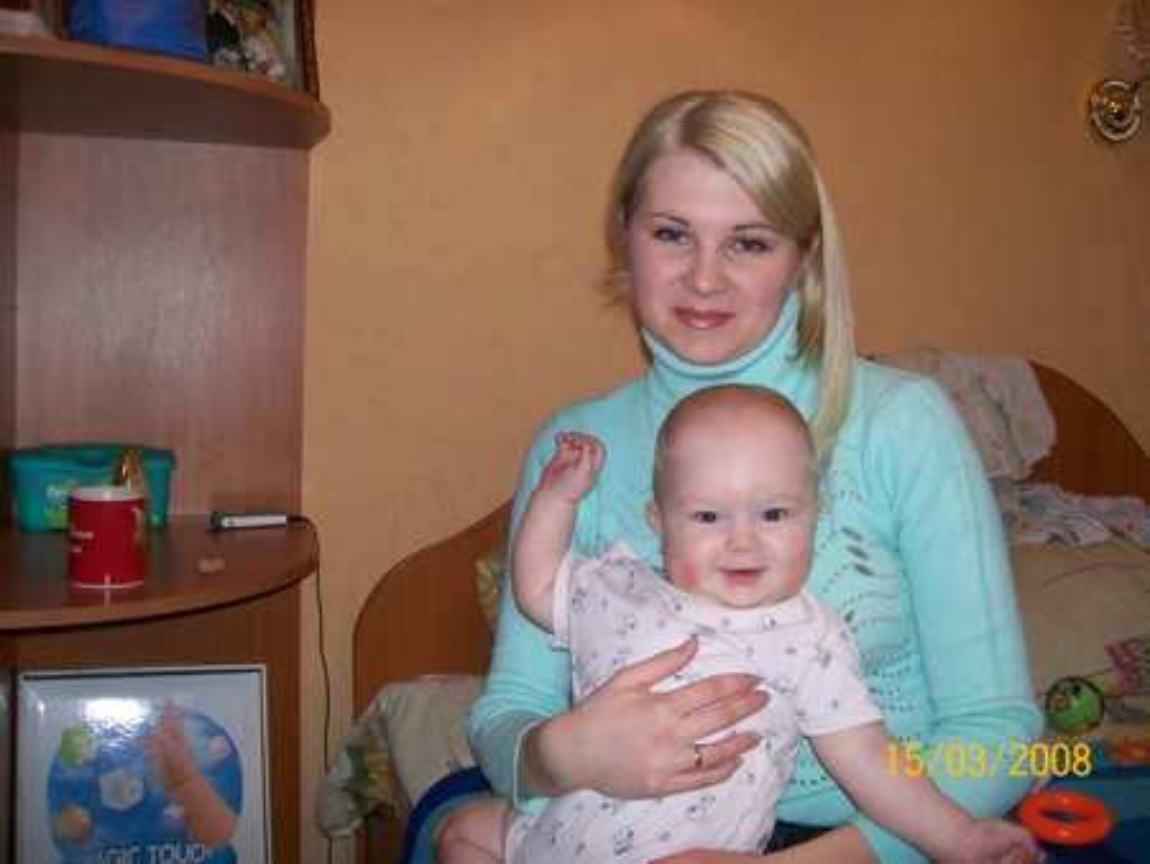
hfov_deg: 51.3
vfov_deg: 39.7
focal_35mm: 36
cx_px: 575
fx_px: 1197
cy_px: 432
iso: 80
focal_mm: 6
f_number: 2.7
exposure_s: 1/64
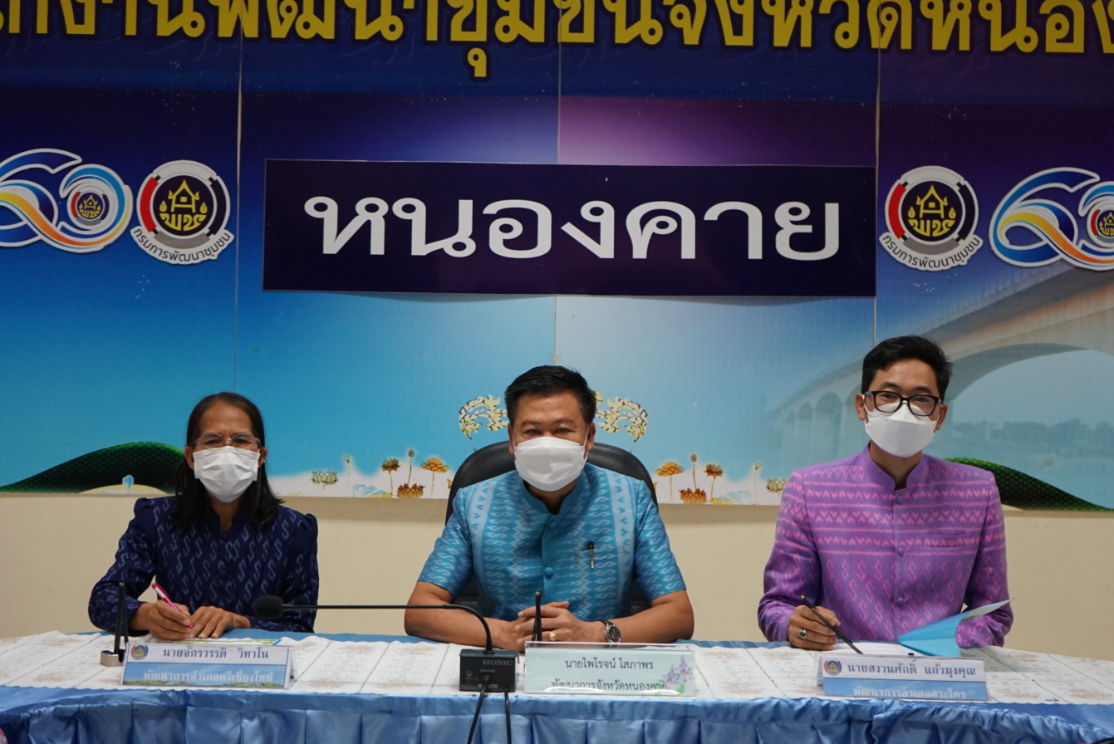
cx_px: 552
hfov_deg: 41.9
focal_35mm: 47
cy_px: 355
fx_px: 1455
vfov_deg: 28.7
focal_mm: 39
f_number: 4.5
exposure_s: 1/160
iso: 1250
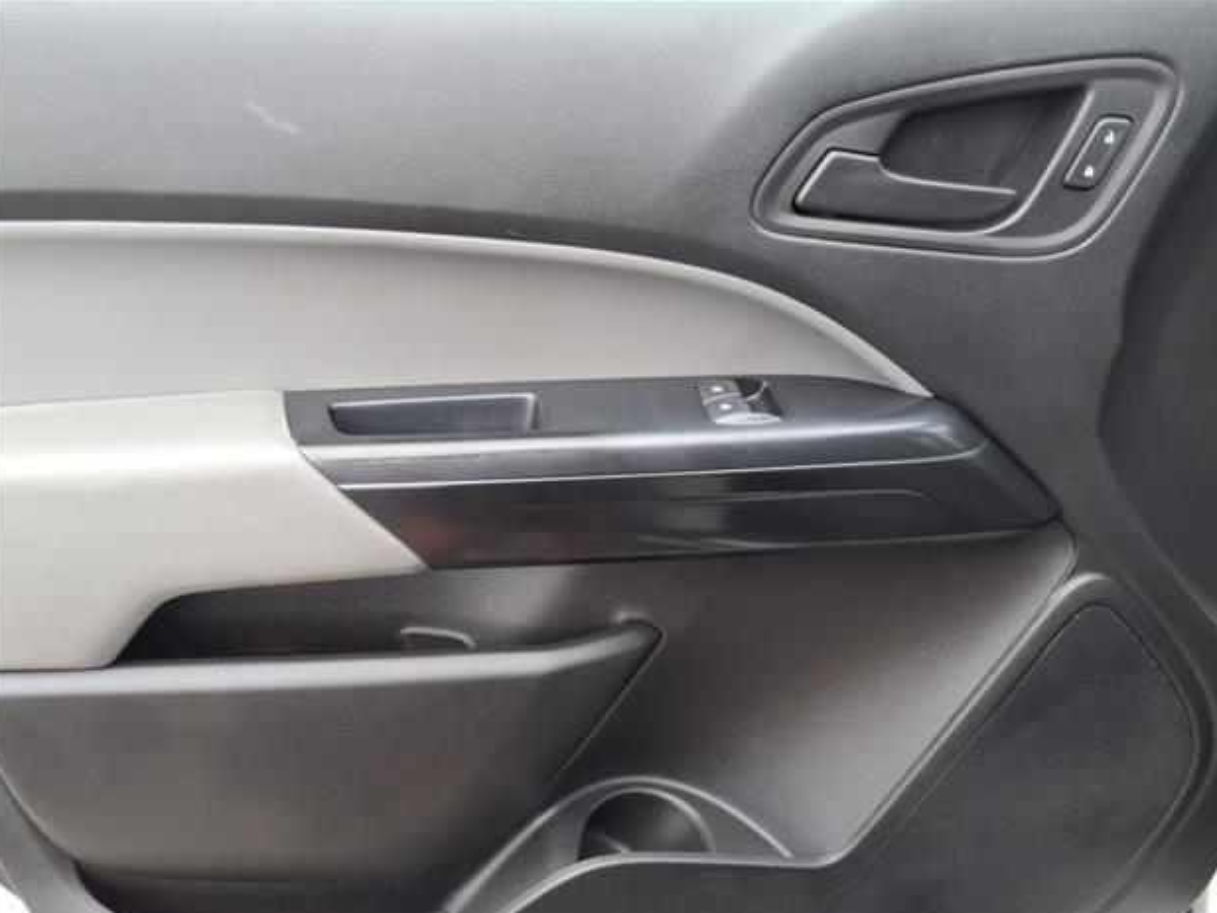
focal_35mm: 28
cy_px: 469
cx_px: 621
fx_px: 985
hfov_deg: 63.4
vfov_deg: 49.8
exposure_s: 1/120
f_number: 1.9
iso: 50
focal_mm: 3.58
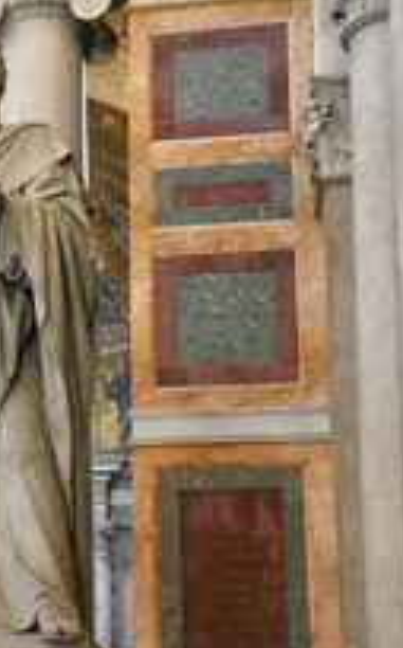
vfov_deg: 22.5
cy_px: 395
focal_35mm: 92
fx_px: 1621
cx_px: -67
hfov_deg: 13.8
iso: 6400
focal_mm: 31
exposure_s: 1/50
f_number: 4
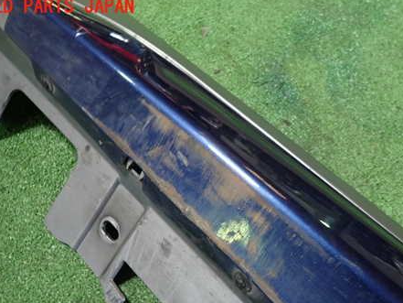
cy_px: 201
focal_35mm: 34
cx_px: 242
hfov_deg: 53.6
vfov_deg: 41.3
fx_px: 396
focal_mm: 4.5
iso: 250
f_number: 2
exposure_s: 1/30
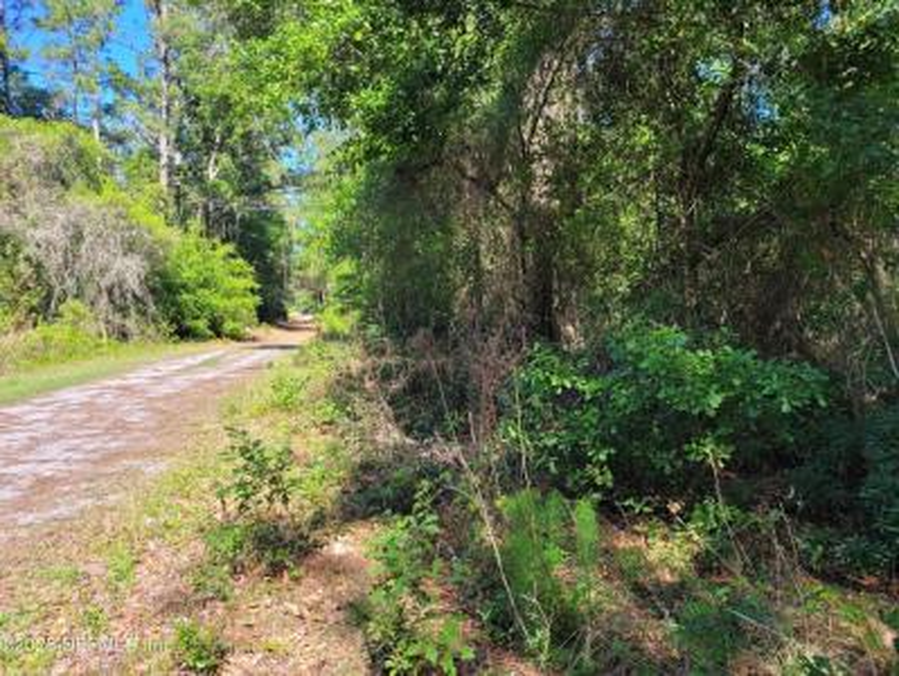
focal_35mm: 26
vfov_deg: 53.1
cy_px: 338
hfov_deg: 67.3
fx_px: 676
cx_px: 450
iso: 40
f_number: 1.8
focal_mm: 5.4
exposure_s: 1/550
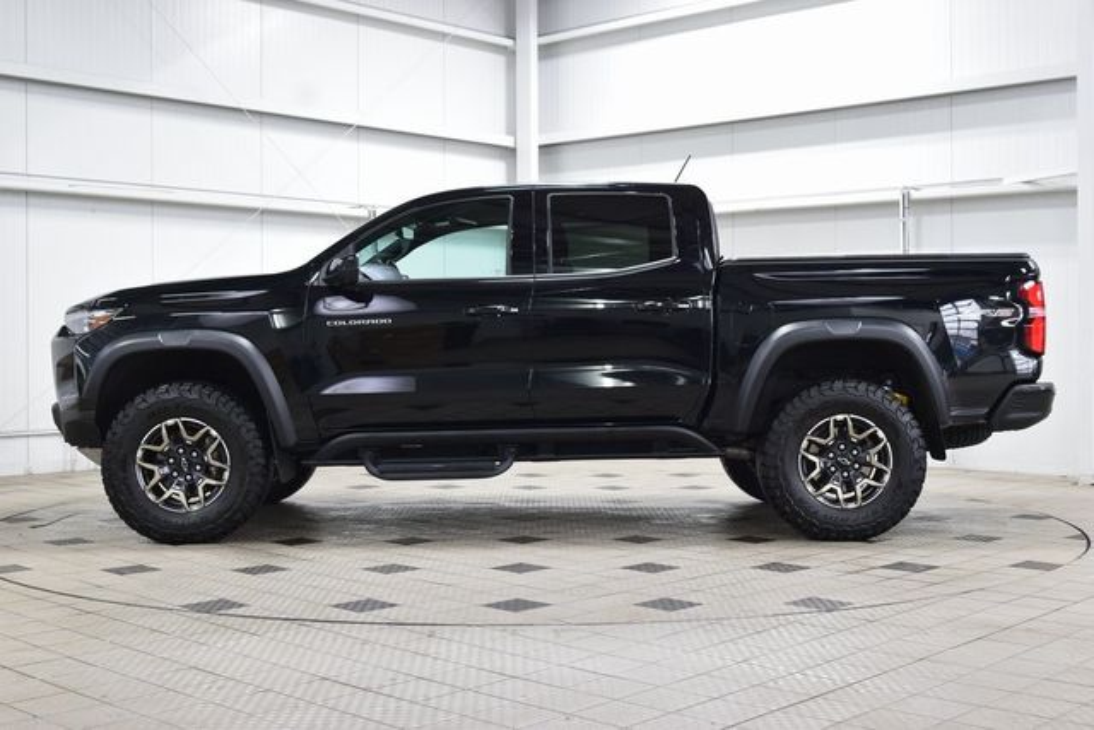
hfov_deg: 42.3
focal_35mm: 46
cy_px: 365
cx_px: 547
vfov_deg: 29.0
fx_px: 1413
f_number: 6.3
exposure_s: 1/15
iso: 720
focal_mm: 31
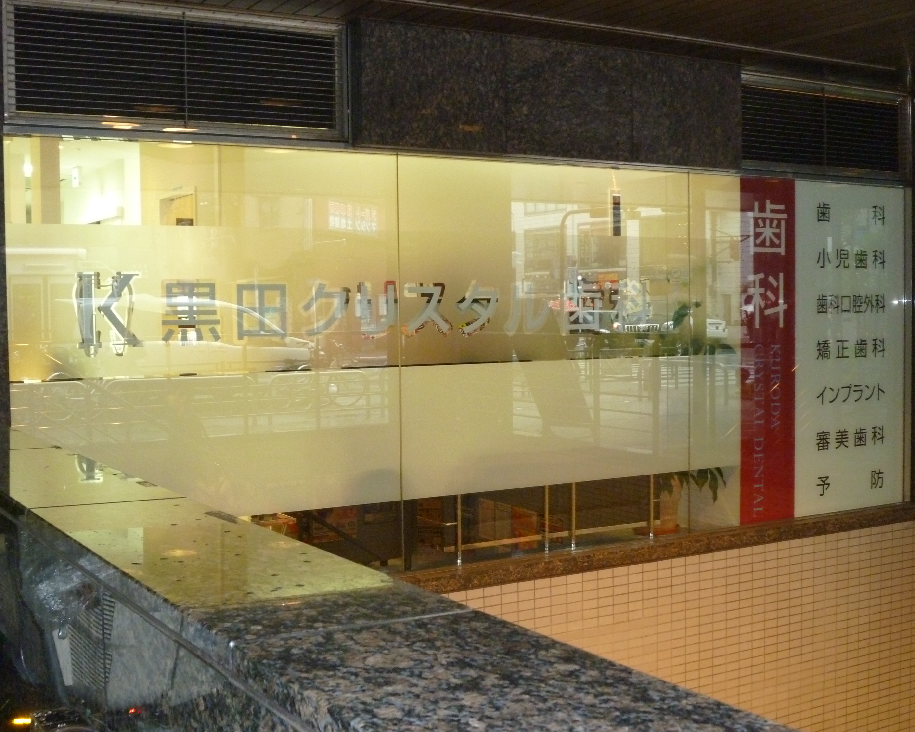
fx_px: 1219
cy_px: 367
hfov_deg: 41.2
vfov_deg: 33.4
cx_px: 451
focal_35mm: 45
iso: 400
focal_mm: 7.7
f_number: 3.7
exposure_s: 1/40
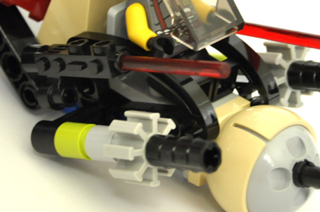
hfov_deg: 6.5
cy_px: 61
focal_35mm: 316
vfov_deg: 4.3
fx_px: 2805
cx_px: 186
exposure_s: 1/50
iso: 800
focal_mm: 90
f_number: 5.3
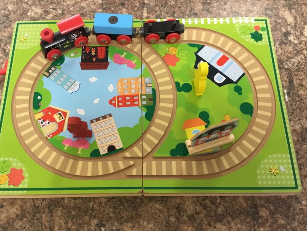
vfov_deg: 41.8
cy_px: 120
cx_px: 139
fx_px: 302
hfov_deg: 53.9
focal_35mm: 34
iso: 200
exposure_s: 1/33
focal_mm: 3.3
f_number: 2.4
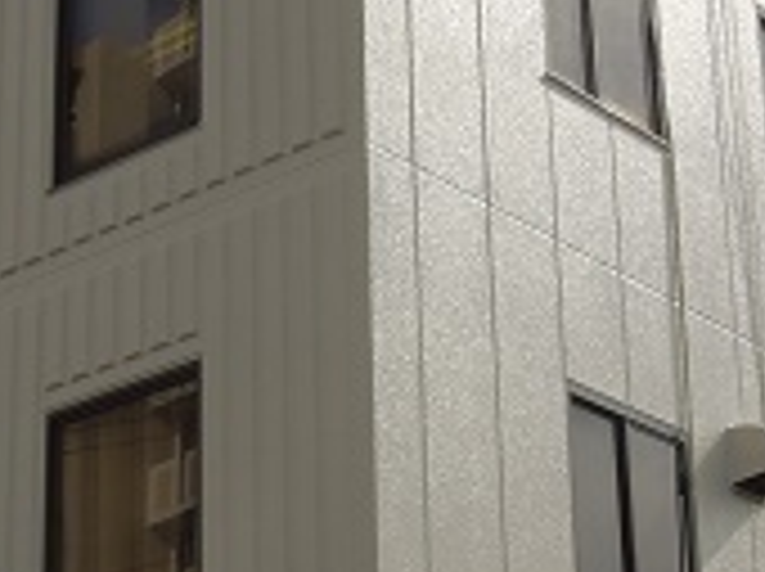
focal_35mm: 103
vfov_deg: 14.2
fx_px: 2273
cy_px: 475
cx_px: 360
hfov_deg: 19.1
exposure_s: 1/1600
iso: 100
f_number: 3.7
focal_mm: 6.3
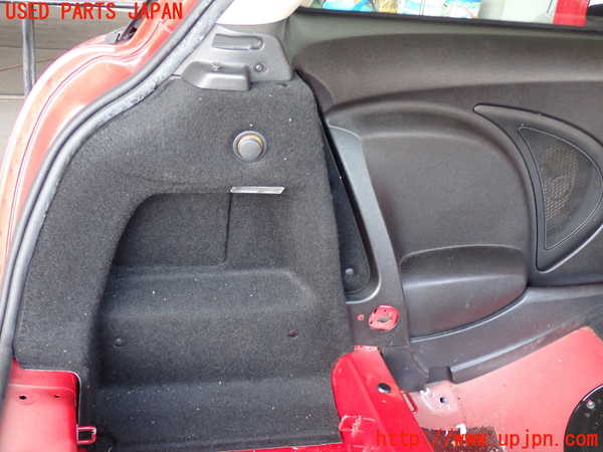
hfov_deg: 40.4
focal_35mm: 47
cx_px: 302
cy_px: 226
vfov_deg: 30.9
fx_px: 819
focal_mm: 8.4
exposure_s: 1/50
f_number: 3.1
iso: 500
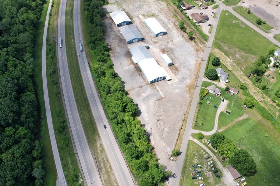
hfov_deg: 69.3
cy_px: 79
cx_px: 133
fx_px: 202
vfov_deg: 49.4
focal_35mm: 26
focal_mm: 8.38
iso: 110
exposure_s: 1/1600
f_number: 2.8
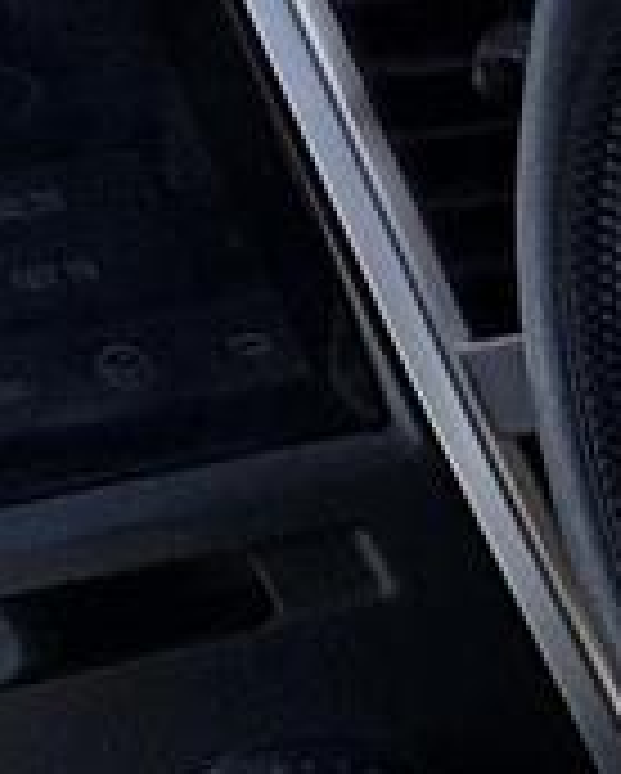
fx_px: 1628
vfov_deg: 26.5
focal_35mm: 71
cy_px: 212
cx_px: 1940
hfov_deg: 11.0
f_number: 2.2
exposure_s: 1/533
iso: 64
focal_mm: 2.22
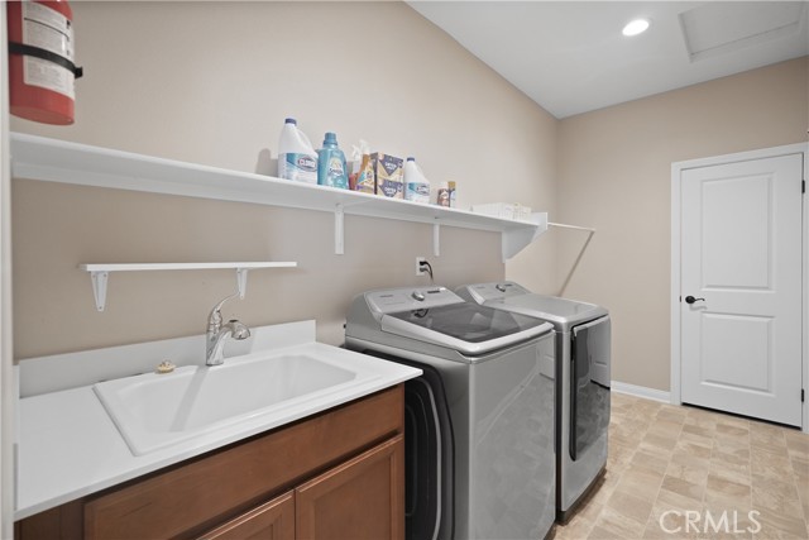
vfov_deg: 73.8
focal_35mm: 16
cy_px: 270
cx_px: 404
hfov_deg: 96.7
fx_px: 360
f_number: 4
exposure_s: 1/15
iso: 800
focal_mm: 16
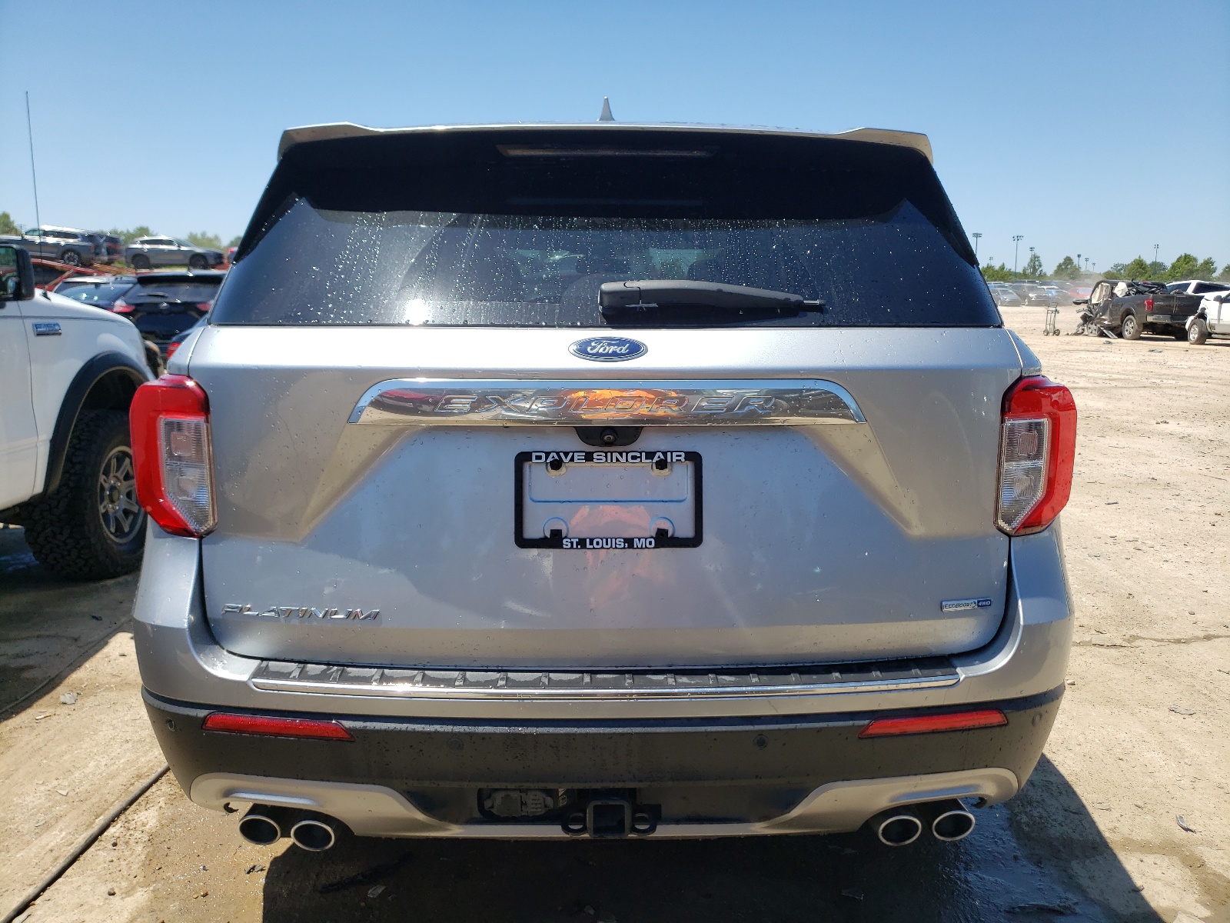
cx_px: 615
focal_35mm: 26
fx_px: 924
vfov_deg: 53.1
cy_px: 462
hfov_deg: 67.3
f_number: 1.5
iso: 50
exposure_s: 1/2000
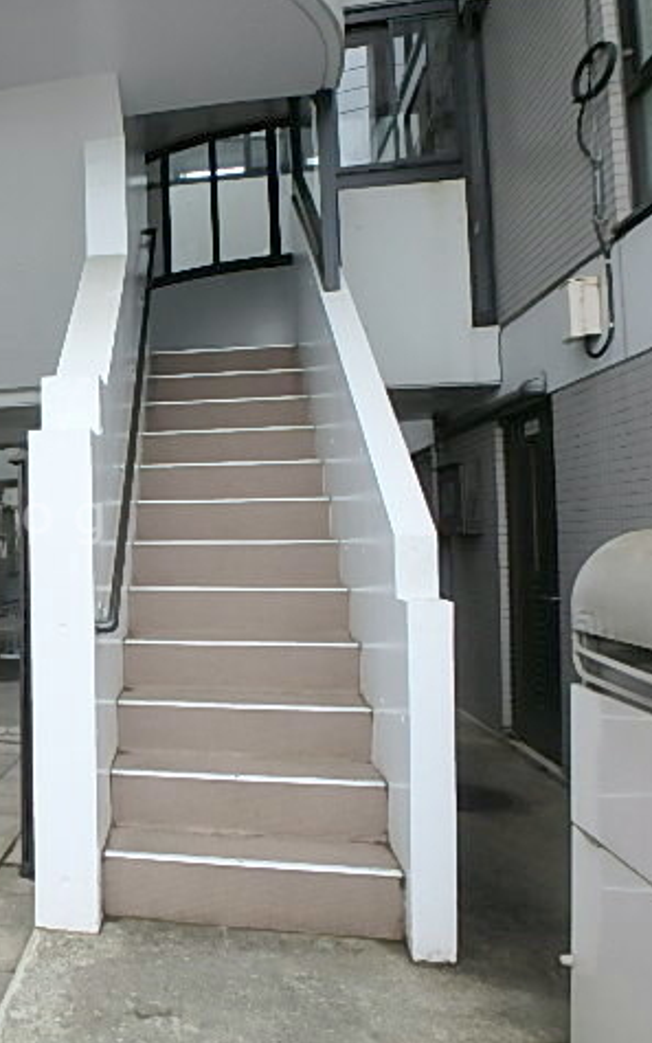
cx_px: -35
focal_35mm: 30
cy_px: 518
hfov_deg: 36.5
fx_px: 853
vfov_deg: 62.9
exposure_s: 1/160
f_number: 3.5
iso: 125
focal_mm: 3.7
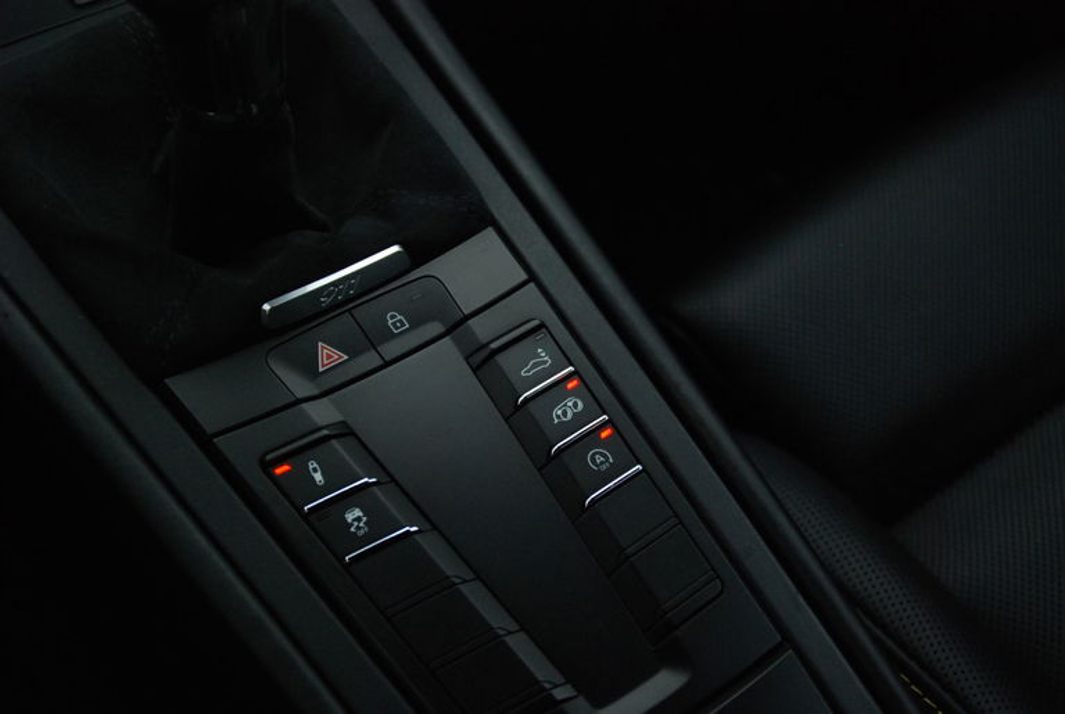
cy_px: 357
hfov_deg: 37.8
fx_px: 1556
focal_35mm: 52
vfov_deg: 25.9
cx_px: 532
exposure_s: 1/400
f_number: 4.2
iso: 800
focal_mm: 35
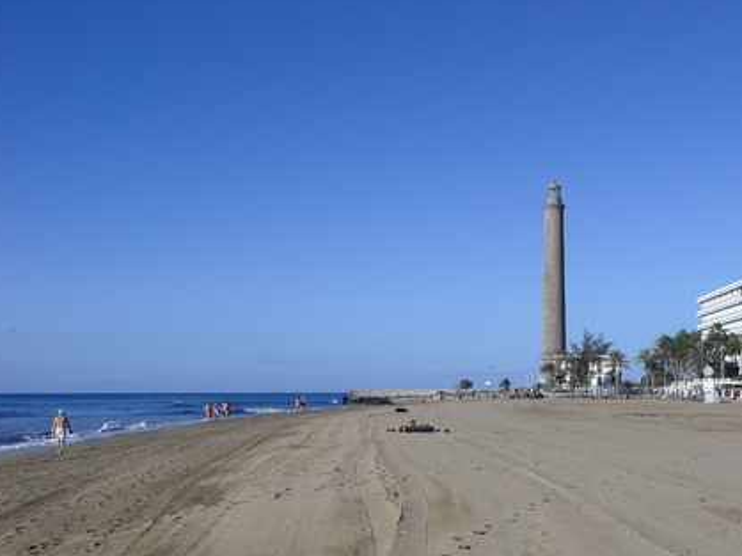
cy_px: 391
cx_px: 520
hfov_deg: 33.9
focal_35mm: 56
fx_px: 1200
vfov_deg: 25.9
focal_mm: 6.51
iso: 64
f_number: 9.1
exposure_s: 1/250
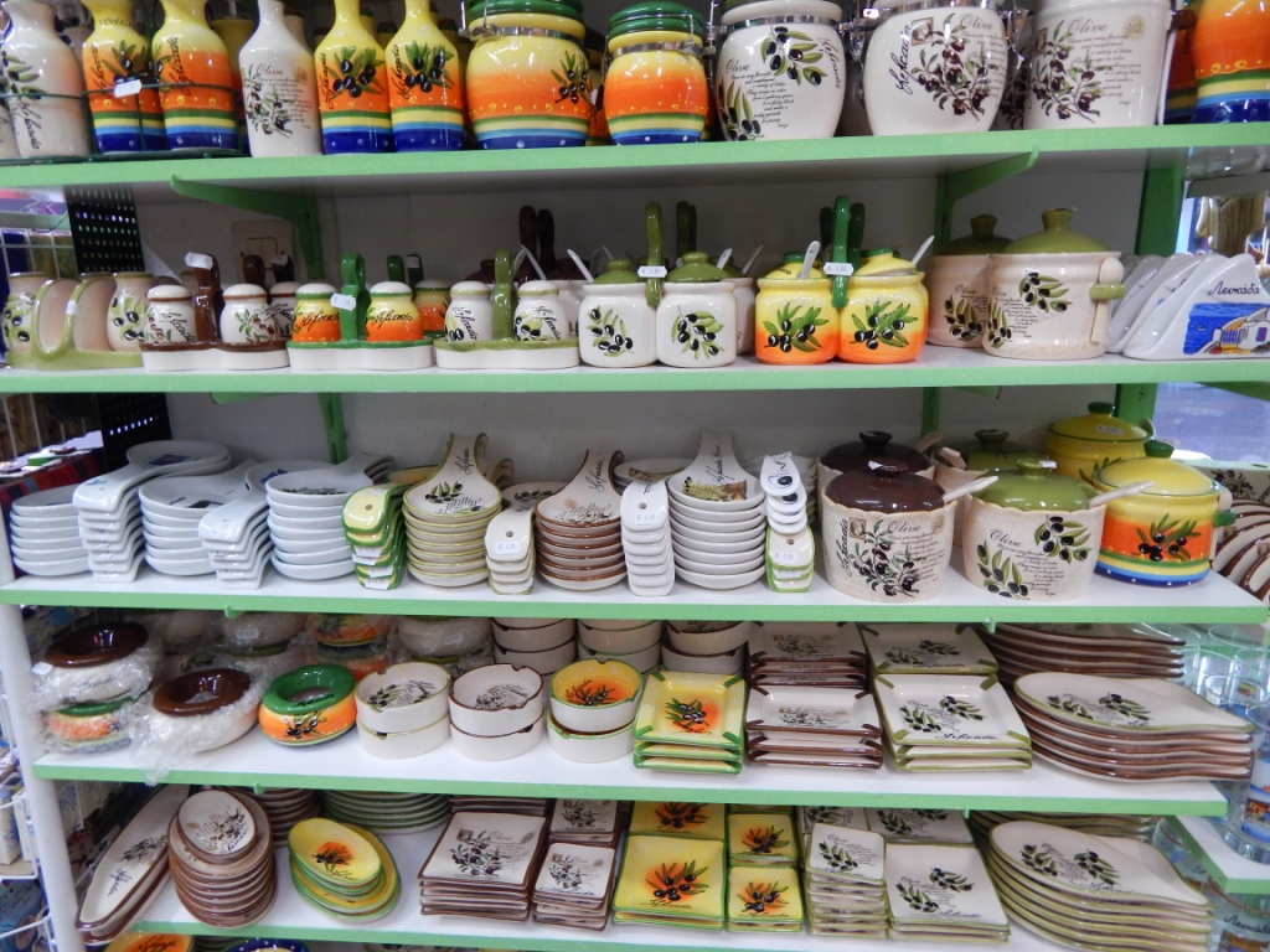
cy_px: 476
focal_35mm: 22
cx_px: 635
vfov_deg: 61.1
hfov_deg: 76.4
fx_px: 807
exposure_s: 1/20
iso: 200
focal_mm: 4
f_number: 3
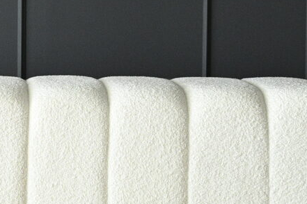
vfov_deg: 9.3
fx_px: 1253
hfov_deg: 13.8
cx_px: 13
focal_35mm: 147
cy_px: 62
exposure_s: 1/50
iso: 6400
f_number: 4
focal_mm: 54
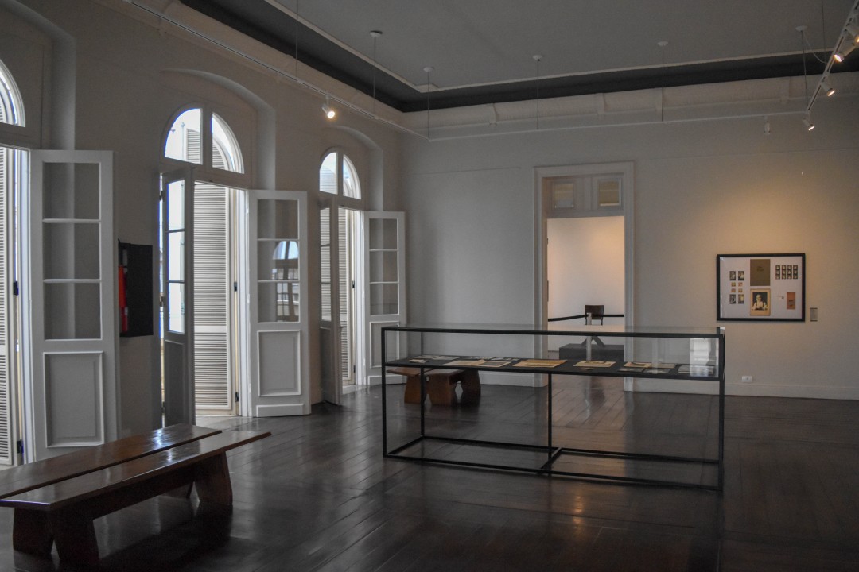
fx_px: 644
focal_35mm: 27
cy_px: 286
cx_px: 430
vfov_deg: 47.9
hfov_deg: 67.4
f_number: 3.5
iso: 3200
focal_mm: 18
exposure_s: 1/500
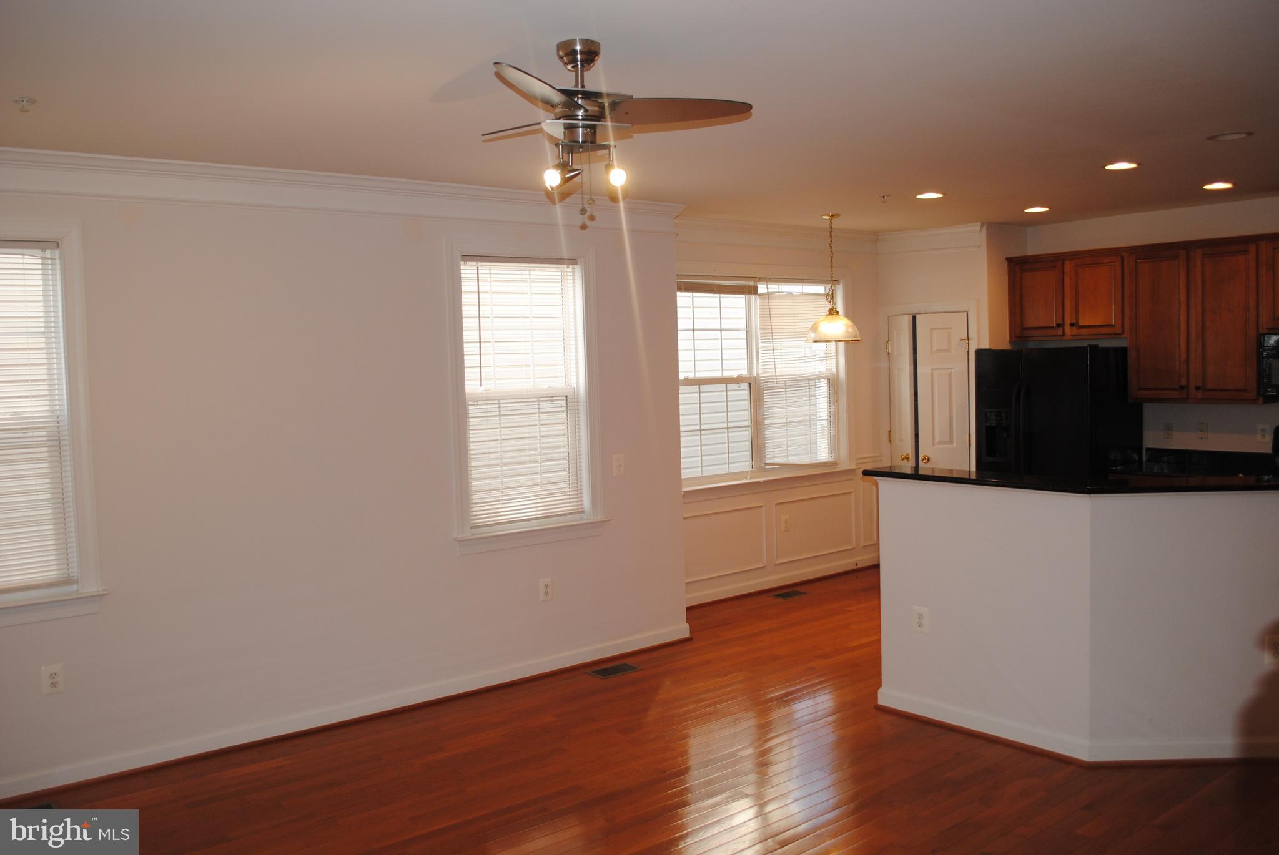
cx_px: 640
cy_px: 428
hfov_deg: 61.9
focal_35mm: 30
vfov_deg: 43.7
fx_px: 1067
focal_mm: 20
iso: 200
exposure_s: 1/60
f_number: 3.8
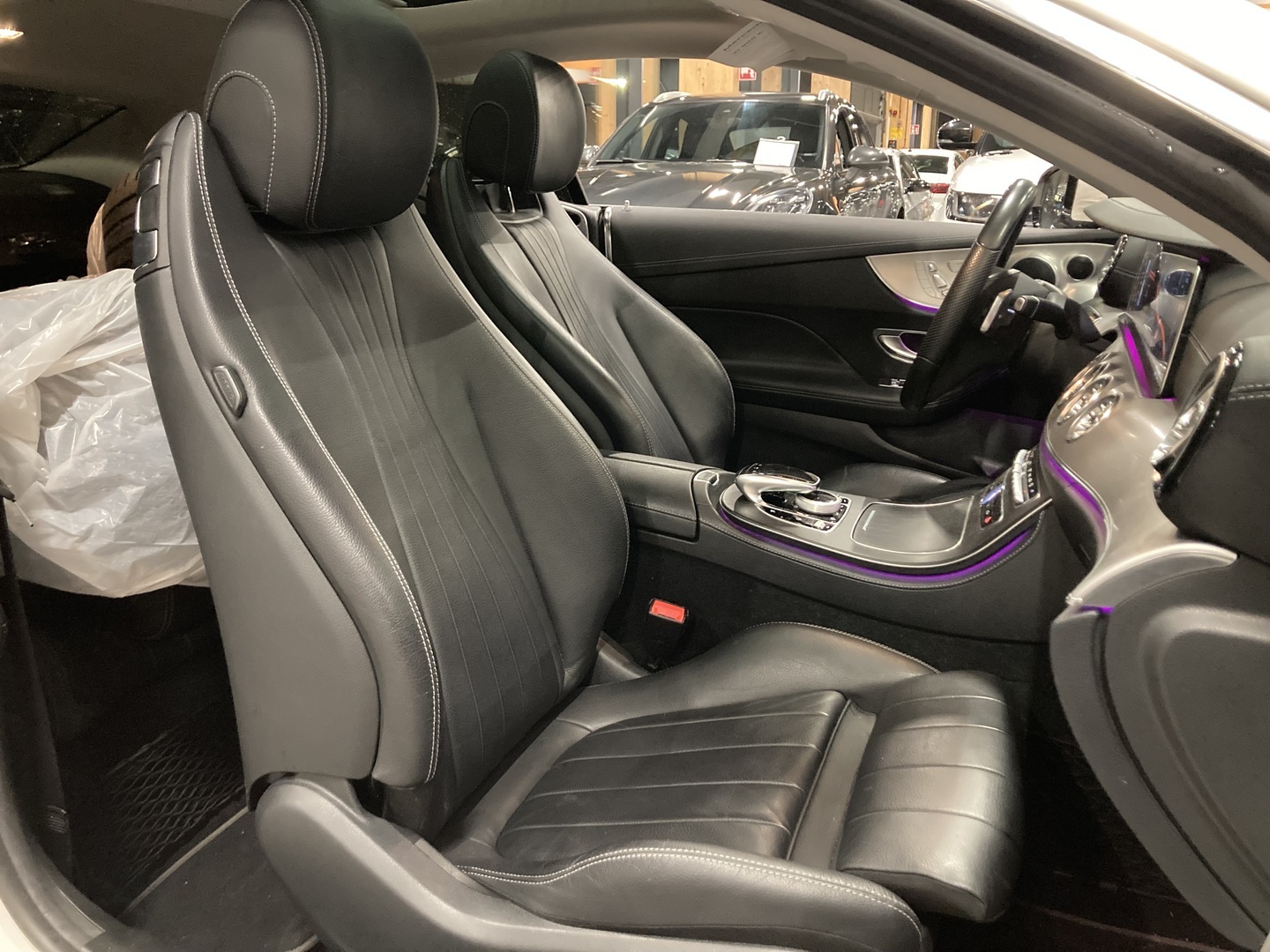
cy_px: 476
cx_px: 635
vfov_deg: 49.7
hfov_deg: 63.4
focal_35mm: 28
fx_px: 1027
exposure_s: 1/30
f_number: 1.8
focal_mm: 3.99
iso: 640
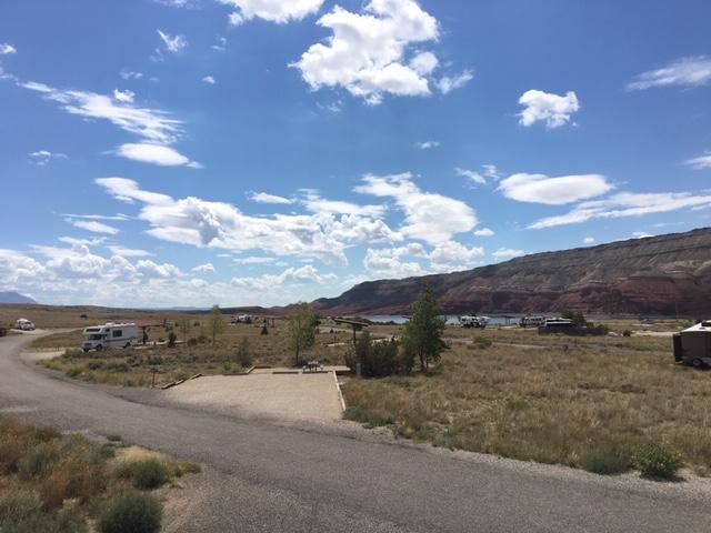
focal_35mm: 29
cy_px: 266
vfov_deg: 48.2
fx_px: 596
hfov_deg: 61.7
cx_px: 356
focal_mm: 4.15
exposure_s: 1/3344
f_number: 2.2
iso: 25
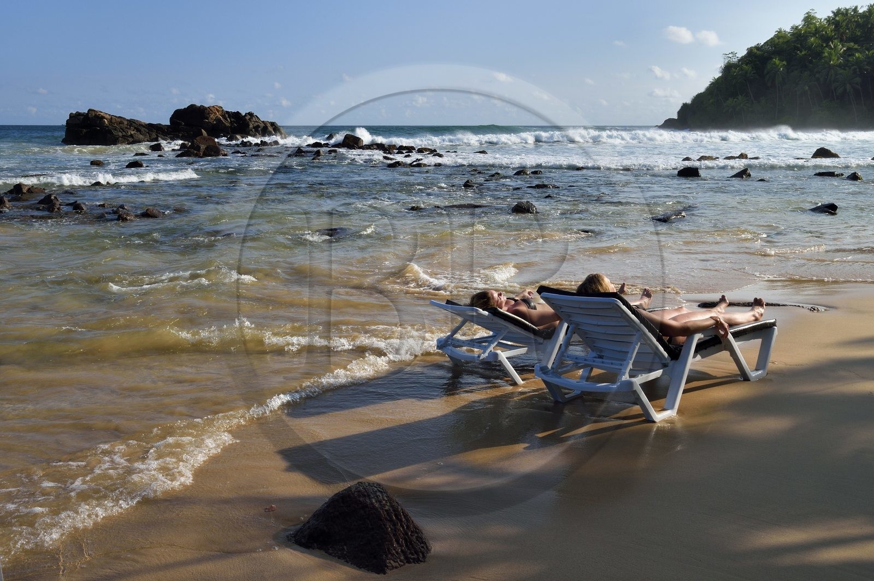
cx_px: 437
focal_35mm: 34
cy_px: 290
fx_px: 825
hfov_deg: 55.8
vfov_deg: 38.8
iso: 400
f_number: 22
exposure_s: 1/250
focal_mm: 34
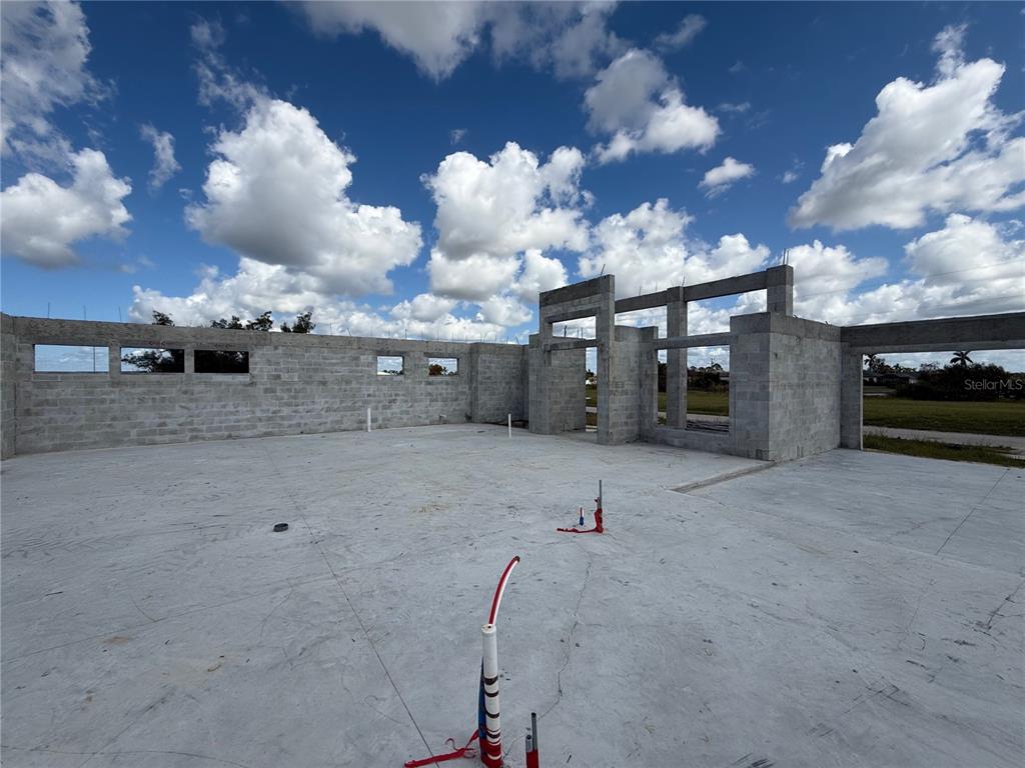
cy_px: 384
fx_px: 415
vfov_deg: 85.7
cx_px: 512
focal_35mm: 14
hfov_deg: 102.1
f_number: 2.2
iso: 50
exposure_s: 1/3891
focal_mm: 2.22
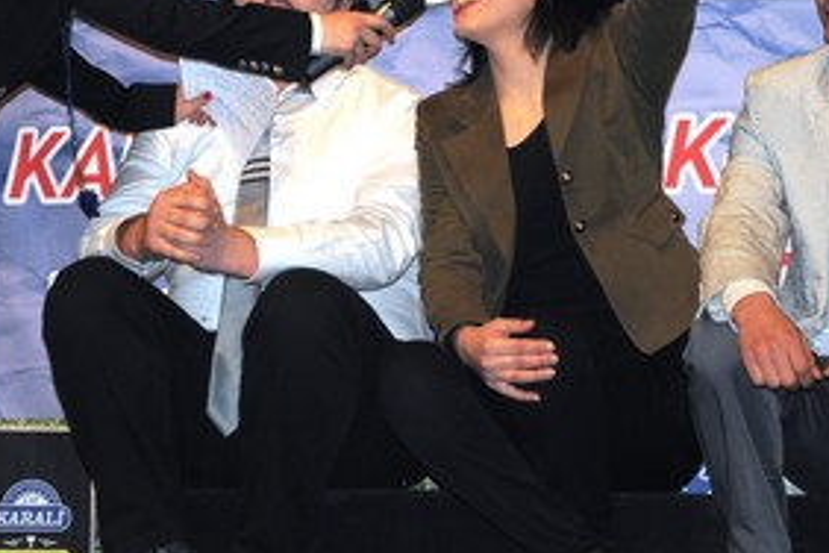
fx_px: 4693
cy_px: 126
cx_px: 435
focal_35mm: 204
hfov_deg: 10.1
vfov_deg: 6.7
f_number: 5.6
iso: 400
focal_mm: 85
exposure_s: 1/60
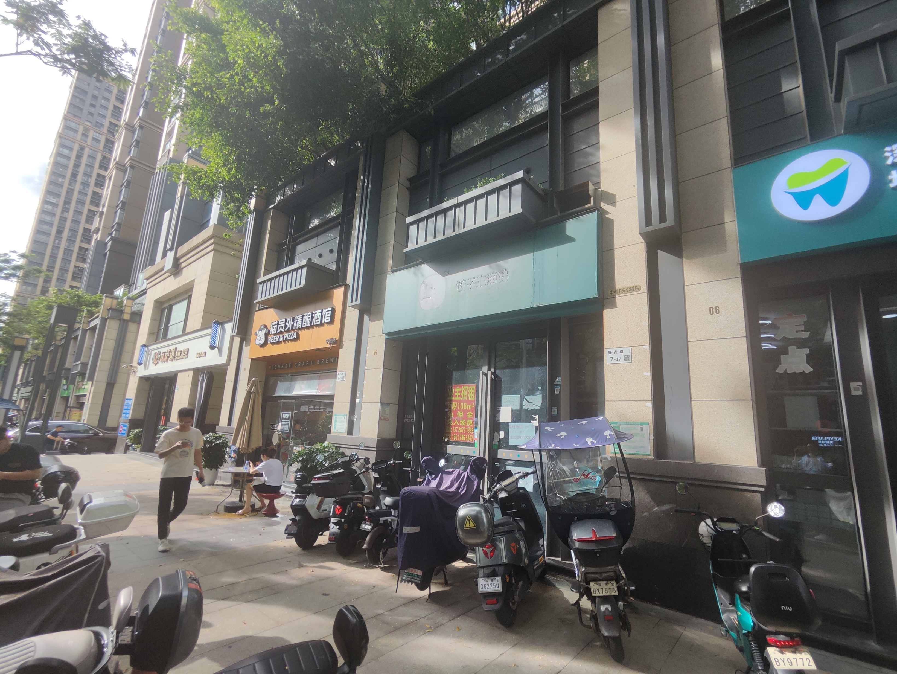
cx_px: 448
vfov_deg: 78.2
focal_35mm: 16
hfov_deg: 94.5
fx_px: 415
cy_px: 337
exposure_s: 1/720
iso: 50
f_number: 2.2
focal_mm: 1.65
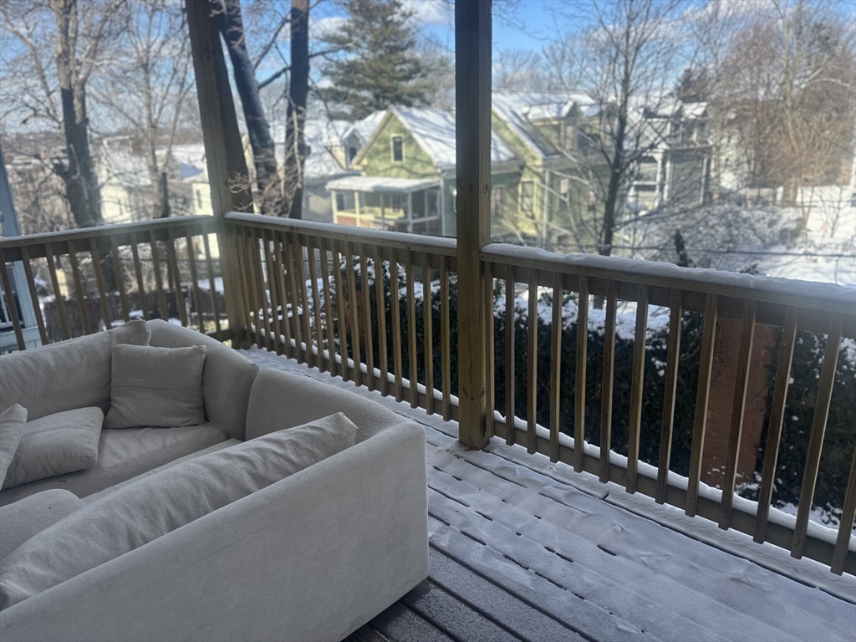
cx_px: 428
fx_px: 593
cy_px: 321
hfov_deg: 71.6
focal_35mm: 24
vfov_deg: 56.8
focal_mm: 6.86
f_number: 1.78
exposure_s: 1/1988
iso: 80
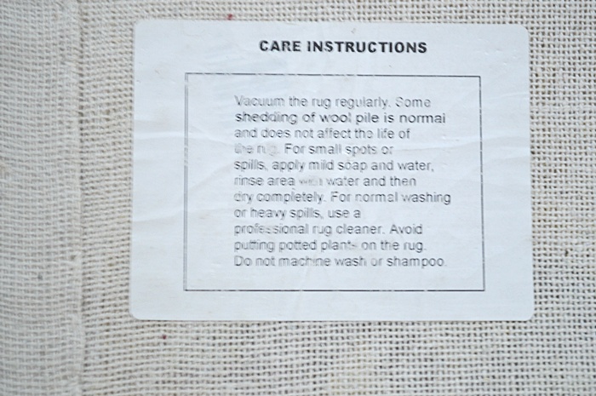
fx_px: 1364
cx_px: 298
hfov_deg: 24.6
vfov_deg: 16.5
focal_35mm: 82
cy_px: 198
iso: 720
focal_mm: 55
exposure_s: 1/15
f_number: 5.6
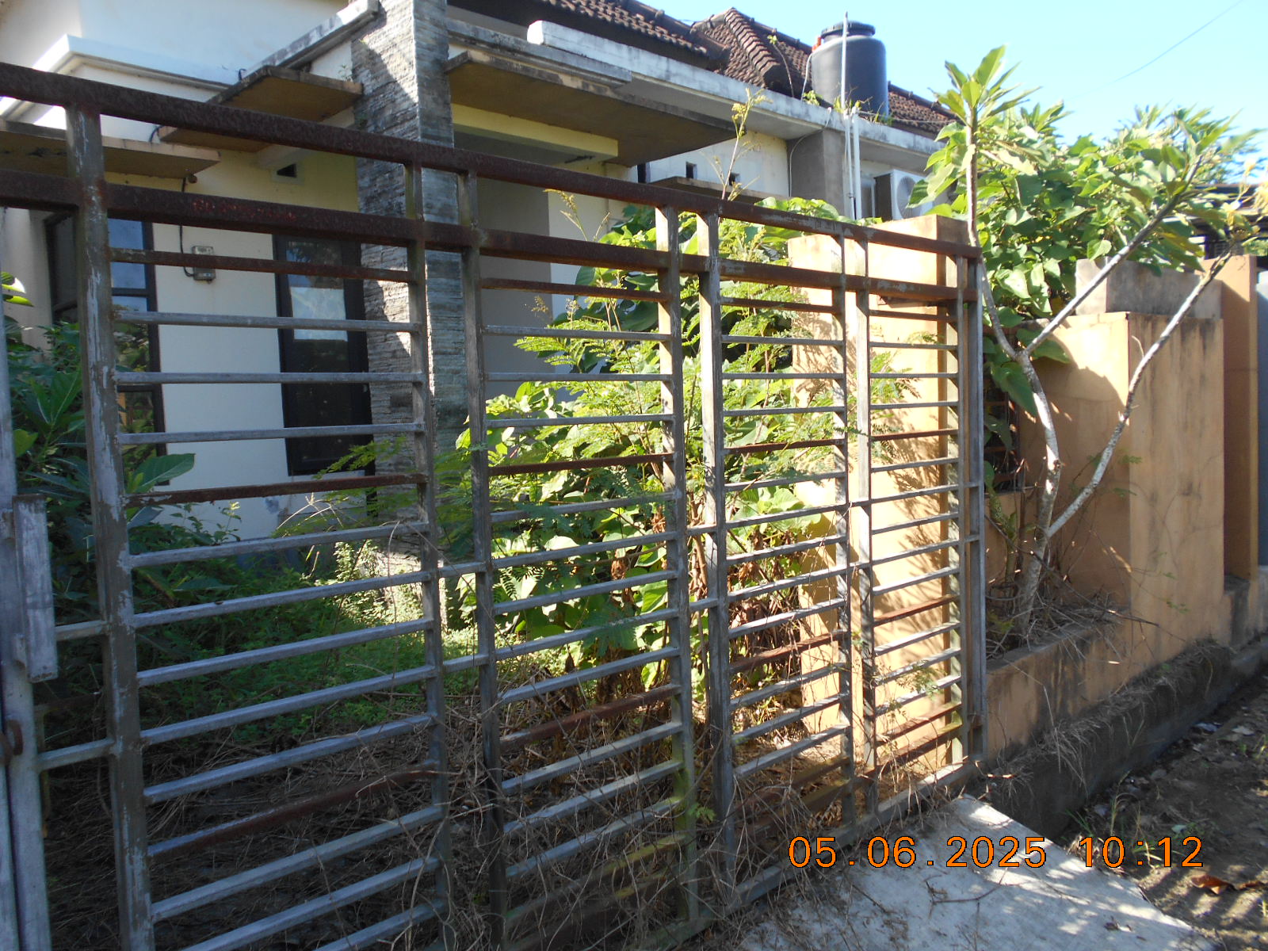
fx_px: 952
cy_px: 476
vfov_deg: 53.1
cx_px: 634
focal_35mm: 26
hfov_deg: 67.3
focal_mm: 4.6
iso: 100
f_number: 3.2
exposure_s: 1/250
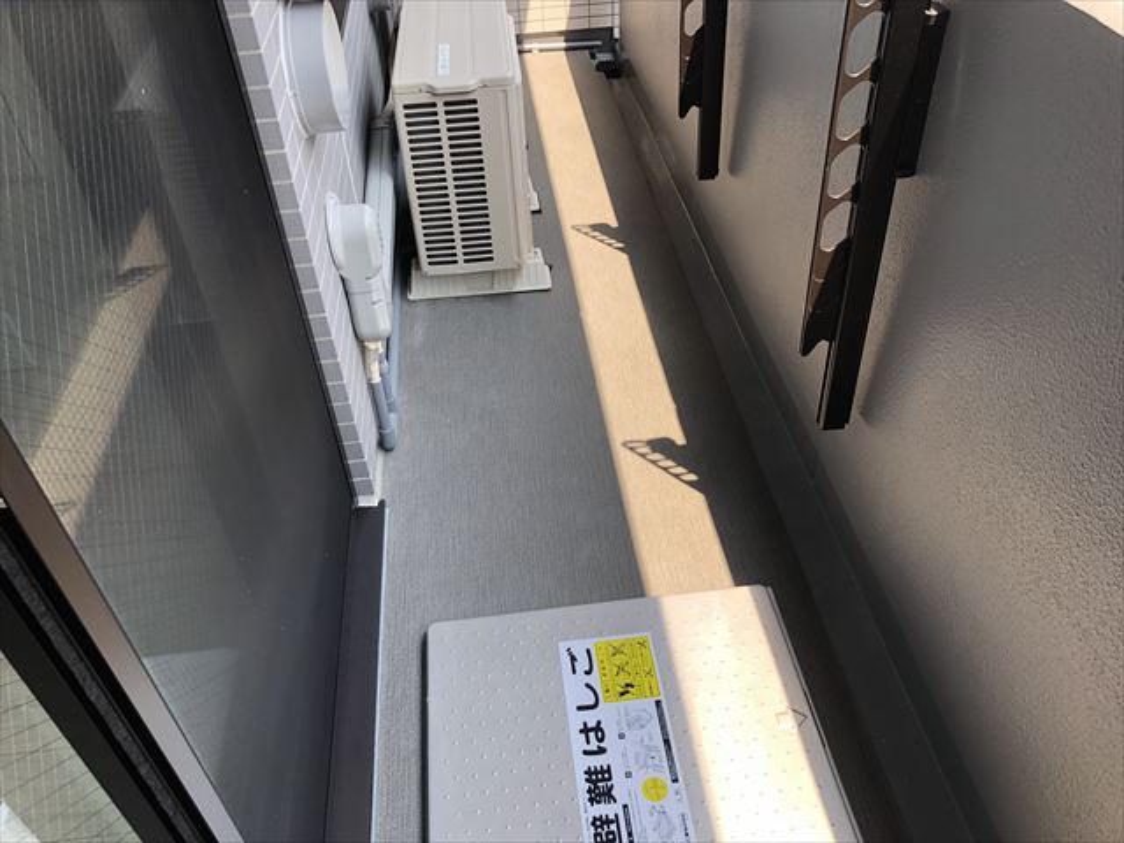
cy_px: 422
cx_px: 562
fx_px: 909
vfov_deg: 49.7
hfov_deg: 63.4
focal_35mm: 28
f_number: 1.8
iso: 20
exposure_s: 1/157
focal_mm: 3.99
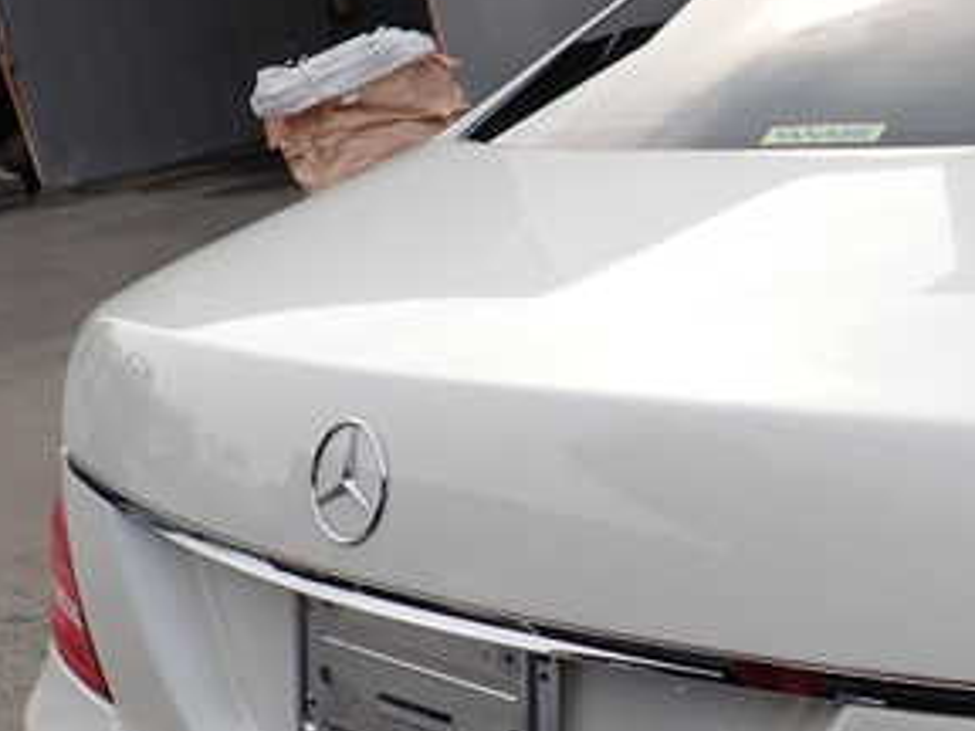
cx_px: 867
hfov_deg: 34.8
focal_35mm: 52
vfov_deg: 28.0
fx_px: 1465
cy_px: 437
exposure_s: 1/125
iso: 100
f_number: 8
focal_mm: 4.5
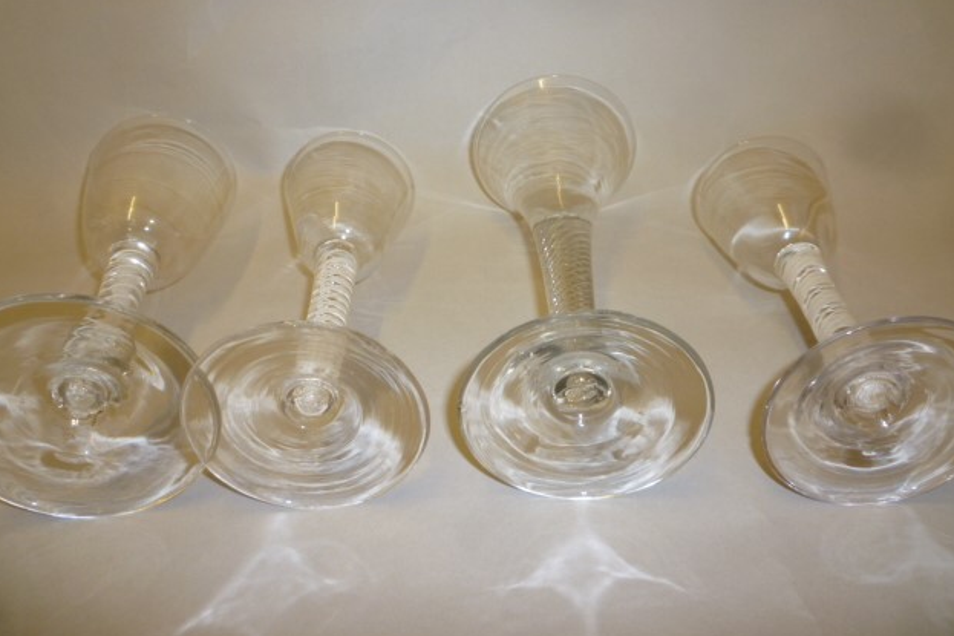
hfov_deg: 60.3
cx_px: 479
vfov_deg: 42.2
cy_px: 277
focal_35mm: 31
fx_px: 821
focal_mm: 5.2
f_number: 3.3
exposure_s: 1/30
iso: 100
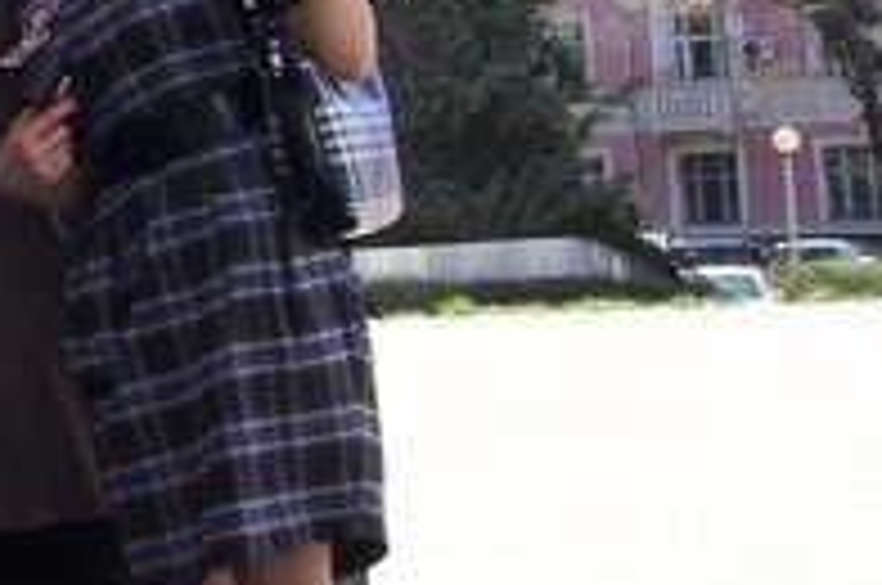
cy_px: -83
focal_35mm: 141
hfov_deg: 11.8
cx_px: -1238
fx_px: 3449
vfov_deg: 9.6
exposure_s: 1/50
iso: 100
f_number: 11
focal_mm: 18
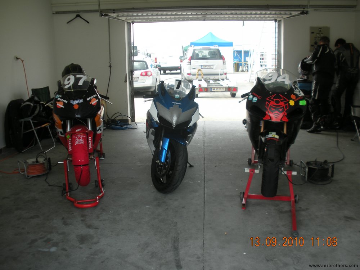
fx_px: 364
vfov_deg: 40.7
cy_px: 135
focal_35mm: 35
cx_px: 180
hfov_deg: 52.6
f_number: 3.5
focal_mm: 6.3
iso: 64
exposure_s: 1/160
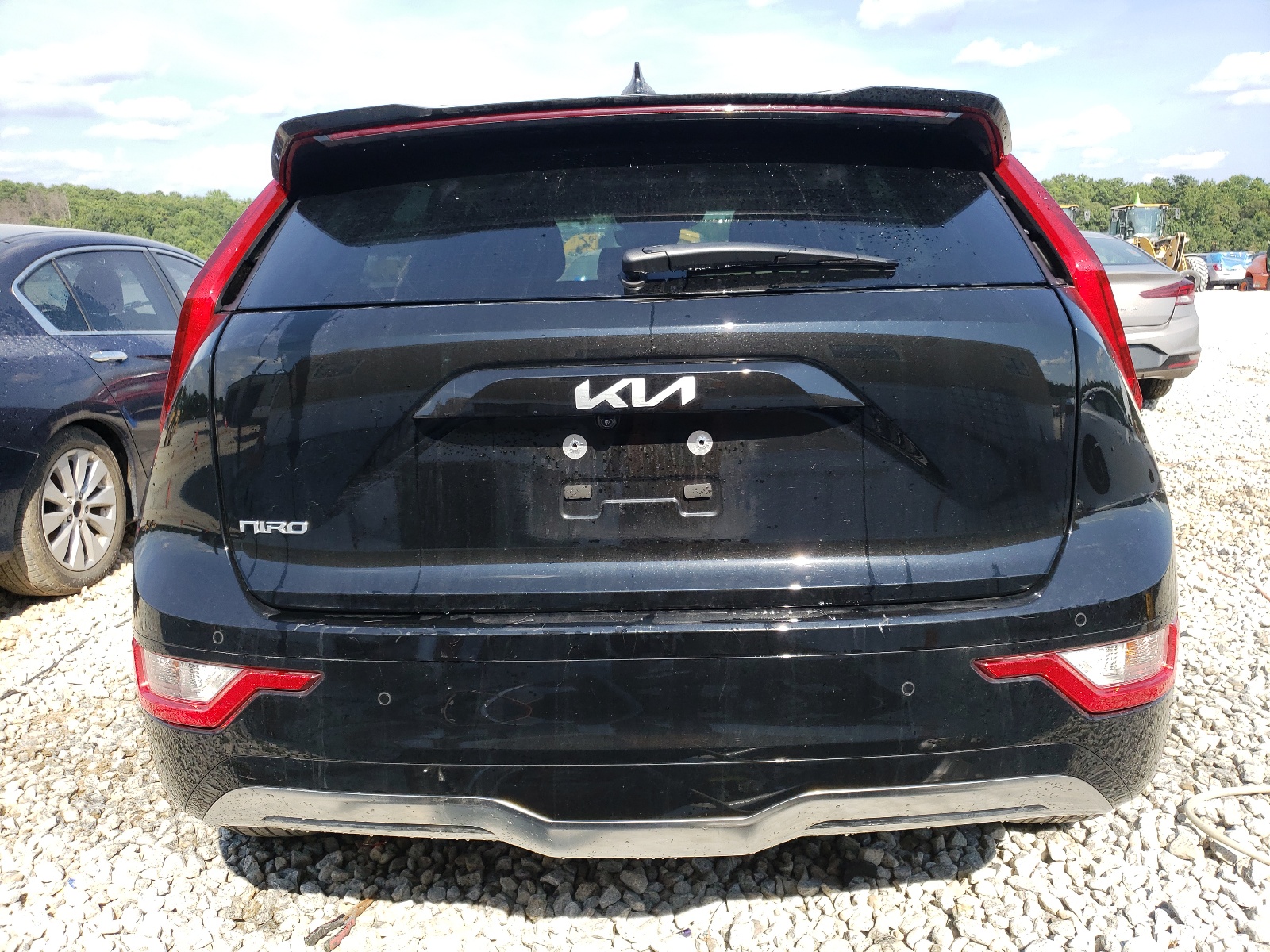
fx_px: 954
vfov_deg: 53.1
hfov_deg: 67.3
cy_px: 476
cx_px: 635
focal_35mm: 26
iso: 50
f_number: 1.5
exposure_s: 1/1250
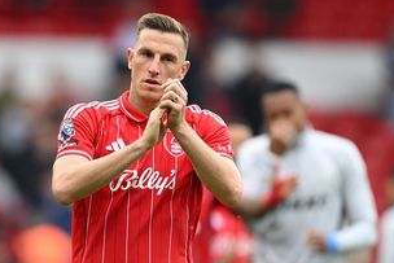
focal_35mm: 737
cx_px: 161
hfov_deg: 2.8
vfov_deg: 1.9
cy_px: 157
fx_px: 8070
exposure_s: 1/1250
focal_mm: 560
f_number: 4.5
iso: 1250
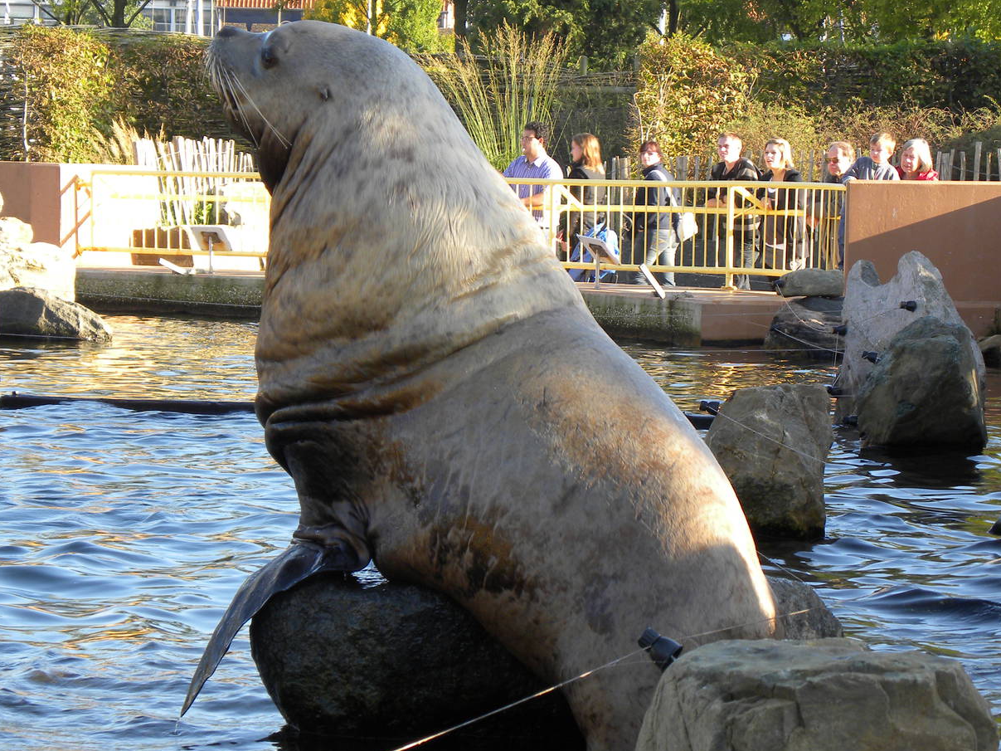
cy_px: 344
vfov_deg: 8.7
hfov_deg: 11.6
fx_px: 4944
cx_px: 407
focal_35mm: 171
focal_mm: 23
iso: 64
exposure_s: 1/84
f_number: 4.5
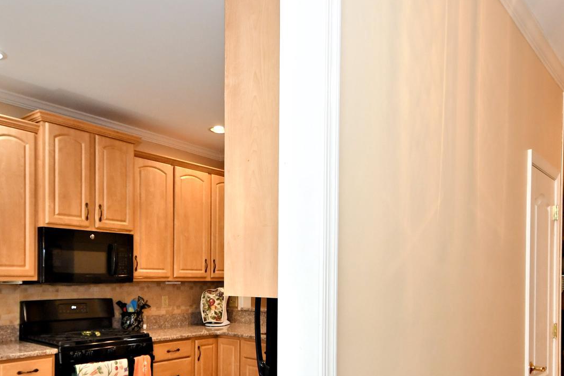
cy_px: 275
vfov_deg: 43.7
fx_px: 454
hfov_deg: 63.6
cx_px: 271
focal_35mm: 29
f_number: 3.5
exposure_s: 1/160
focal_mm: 10
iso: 1000
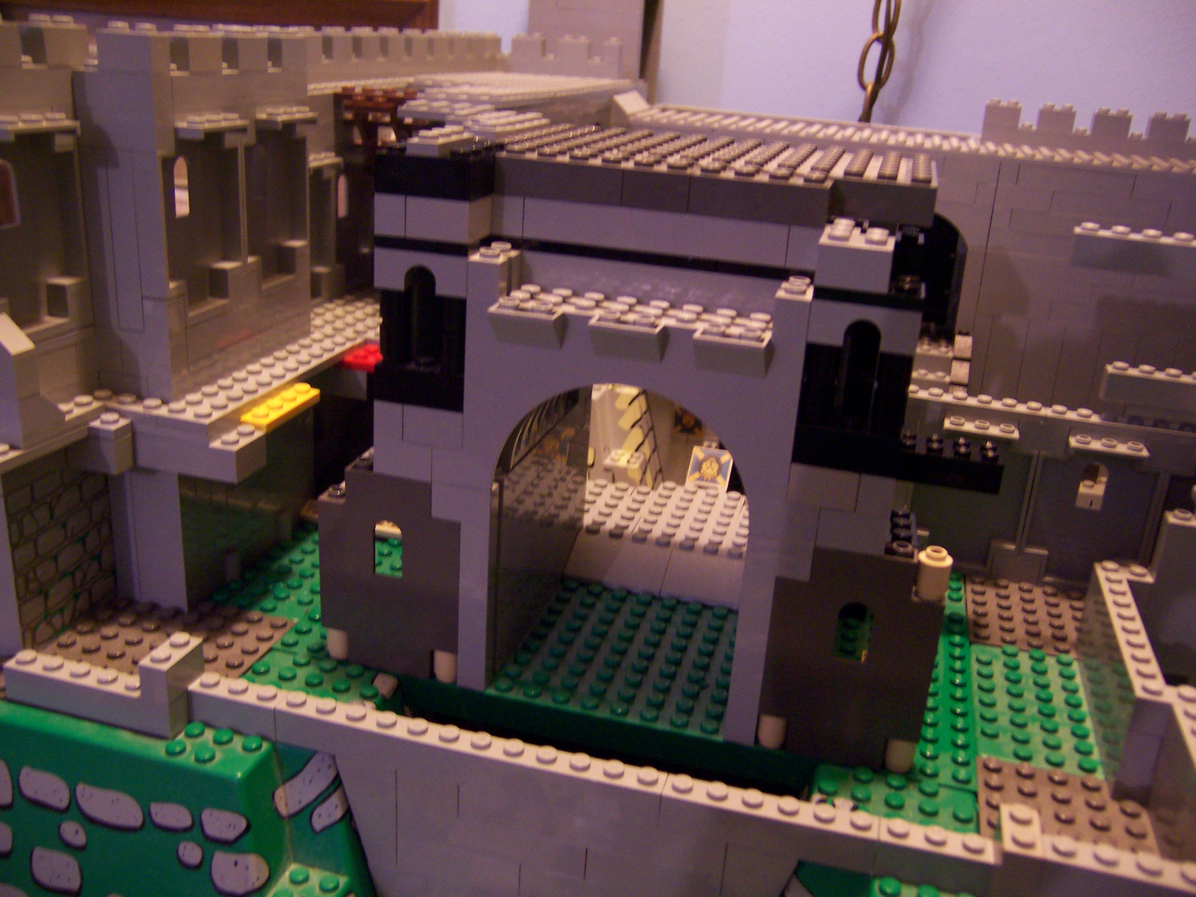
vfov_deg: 42.9
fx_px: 1140
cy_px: 448
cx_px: 598
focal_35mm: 33
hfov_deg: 55.4
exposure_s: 1/8
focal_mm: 5.5
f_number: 2.8
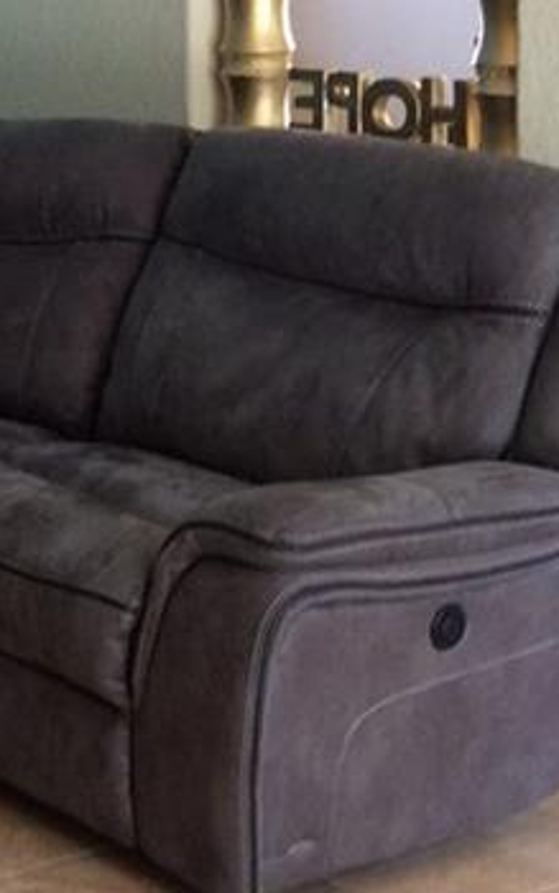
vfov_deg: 20.7
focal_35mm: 99
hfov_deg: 12.3
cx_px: -370
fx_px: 2411
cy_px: 158
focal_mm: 3.3
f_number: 2.4
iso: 125
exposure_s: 1/24
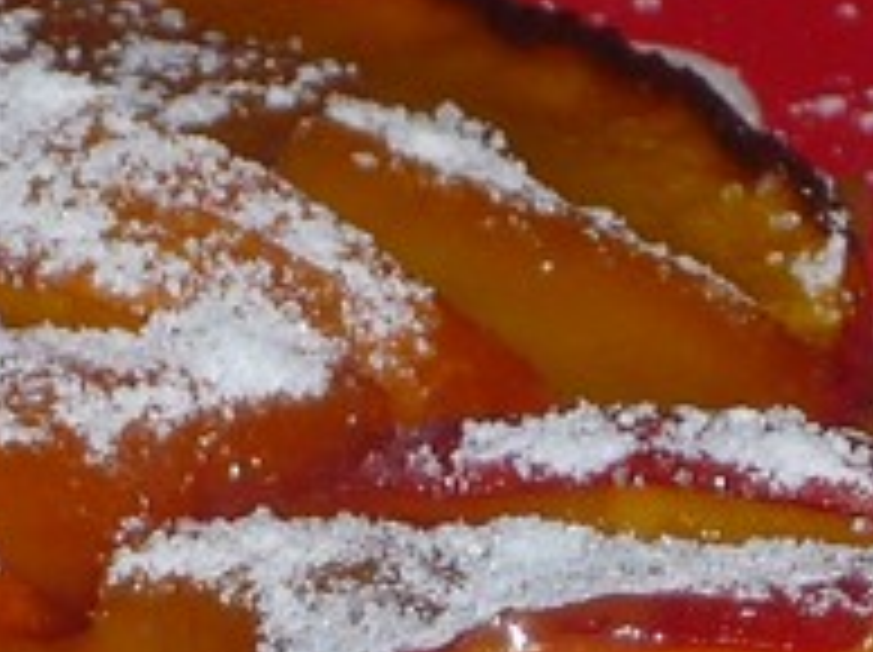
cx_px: -130
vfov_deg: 2.4
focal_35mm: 619
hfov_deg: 3.2
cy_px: 1138
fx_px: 15592
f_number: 5.8
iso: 100
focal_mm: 18.6
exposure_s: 1/60
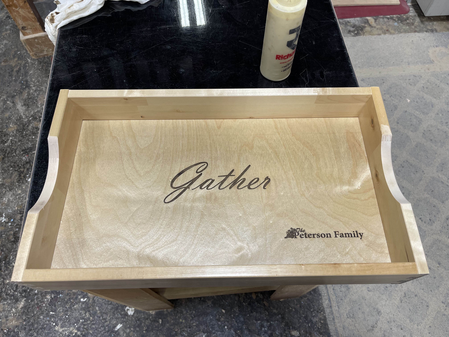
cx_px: 224
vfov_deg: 53.1
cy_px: 168
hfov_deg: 67.3
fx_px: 337
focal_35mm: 26
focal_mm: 5.1
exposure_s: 1/120
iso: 100
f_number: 1.6
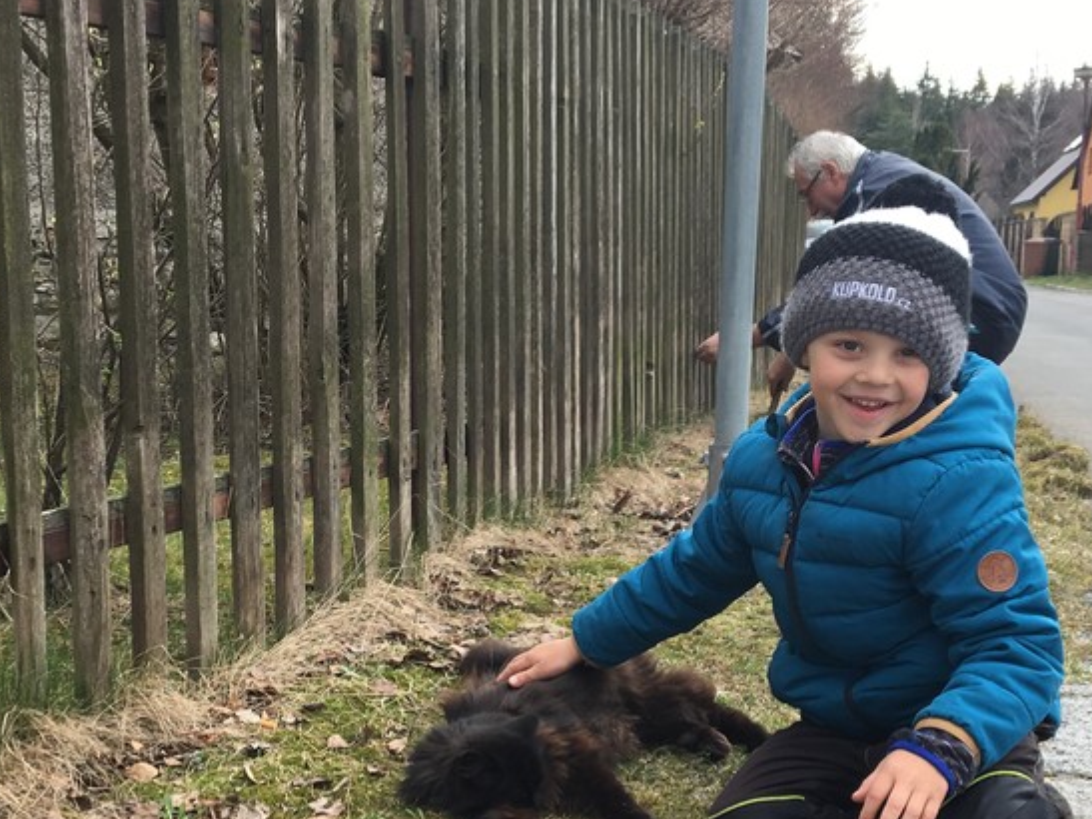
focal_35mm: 53
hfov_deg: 36.1
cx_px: 493
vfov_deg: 27.2
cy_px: 589
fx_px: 1672
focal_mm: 4.15
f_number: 2.2
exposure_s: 1/250
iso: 25
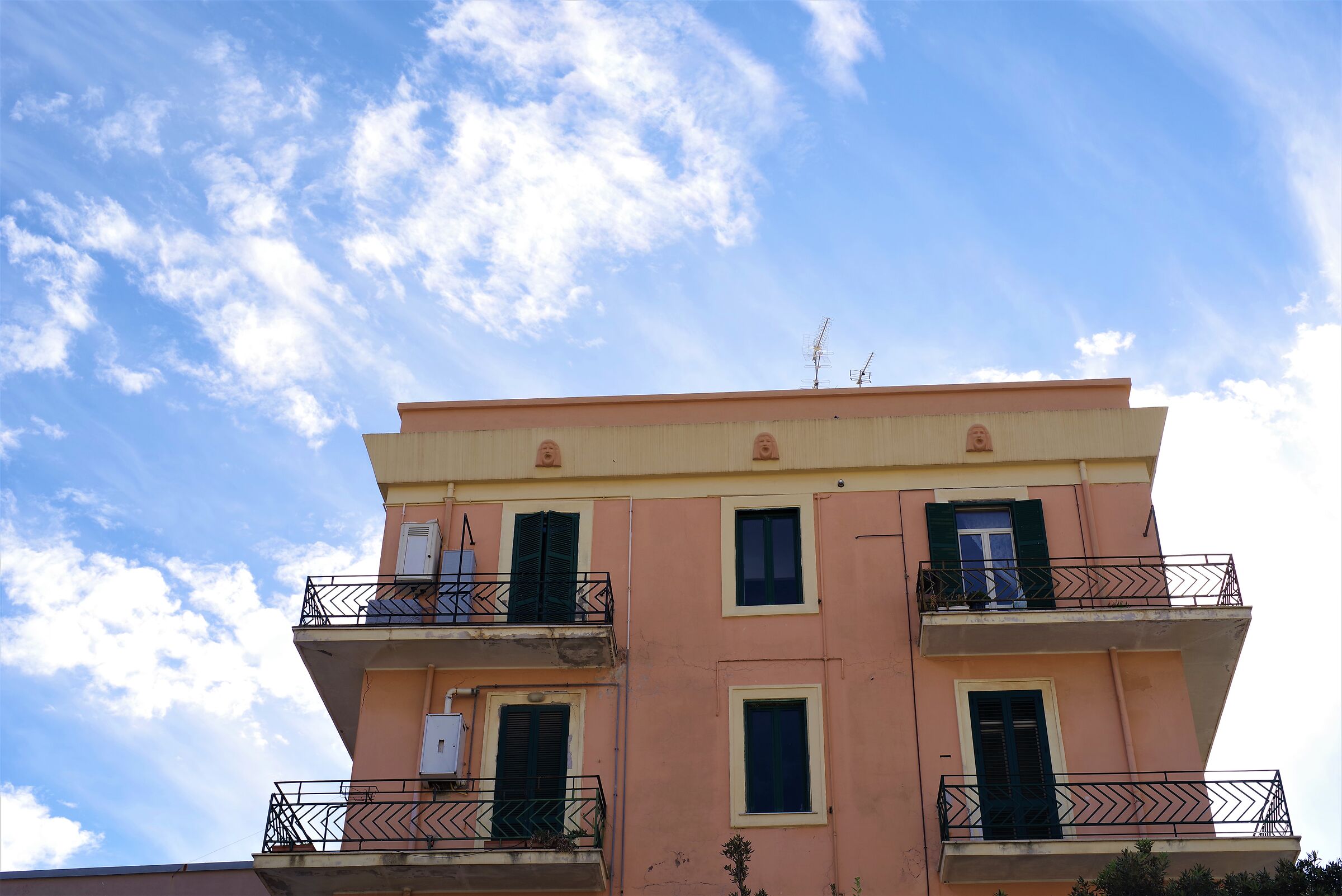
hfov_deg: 39.6
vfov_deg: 27.0
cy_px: 448
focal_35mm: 50
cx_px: 671
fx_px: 1864
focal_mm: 50
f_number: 16
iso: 100
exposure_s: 1/60
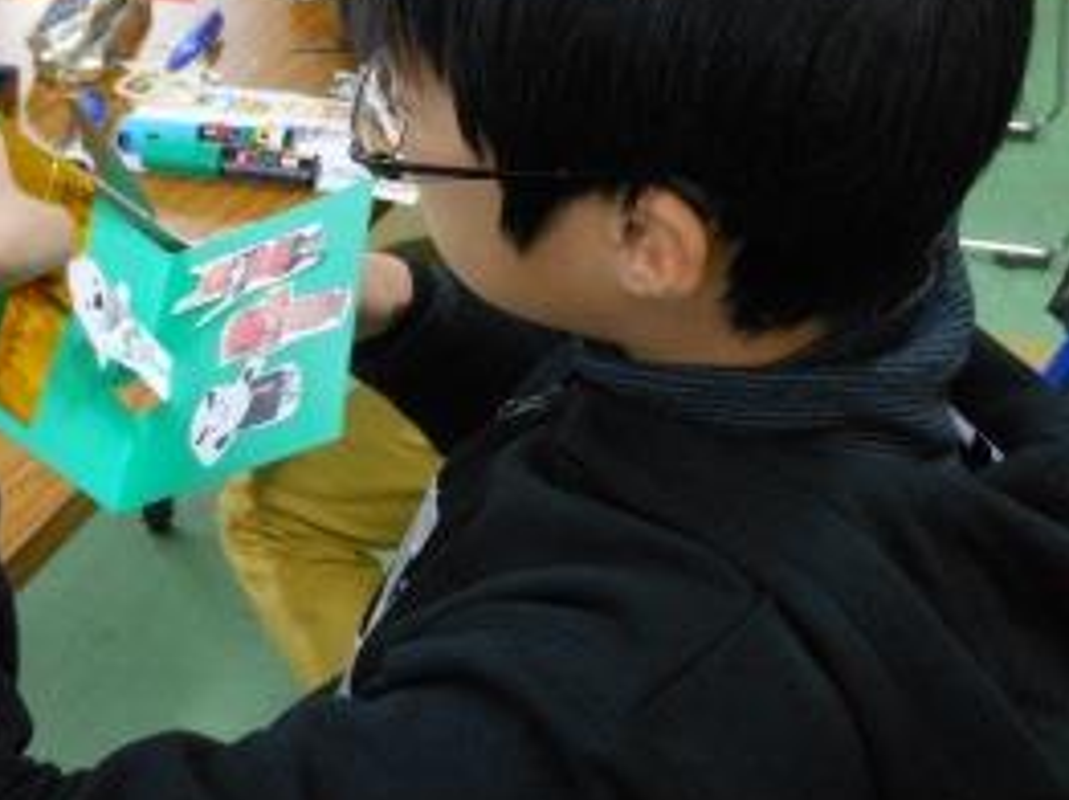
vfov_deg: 19.1
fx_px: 2376
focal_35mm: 77
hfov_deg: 25.1
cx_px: 290
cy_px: 298
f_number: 4.6
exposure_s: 1/25
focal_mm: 8.1
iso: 400
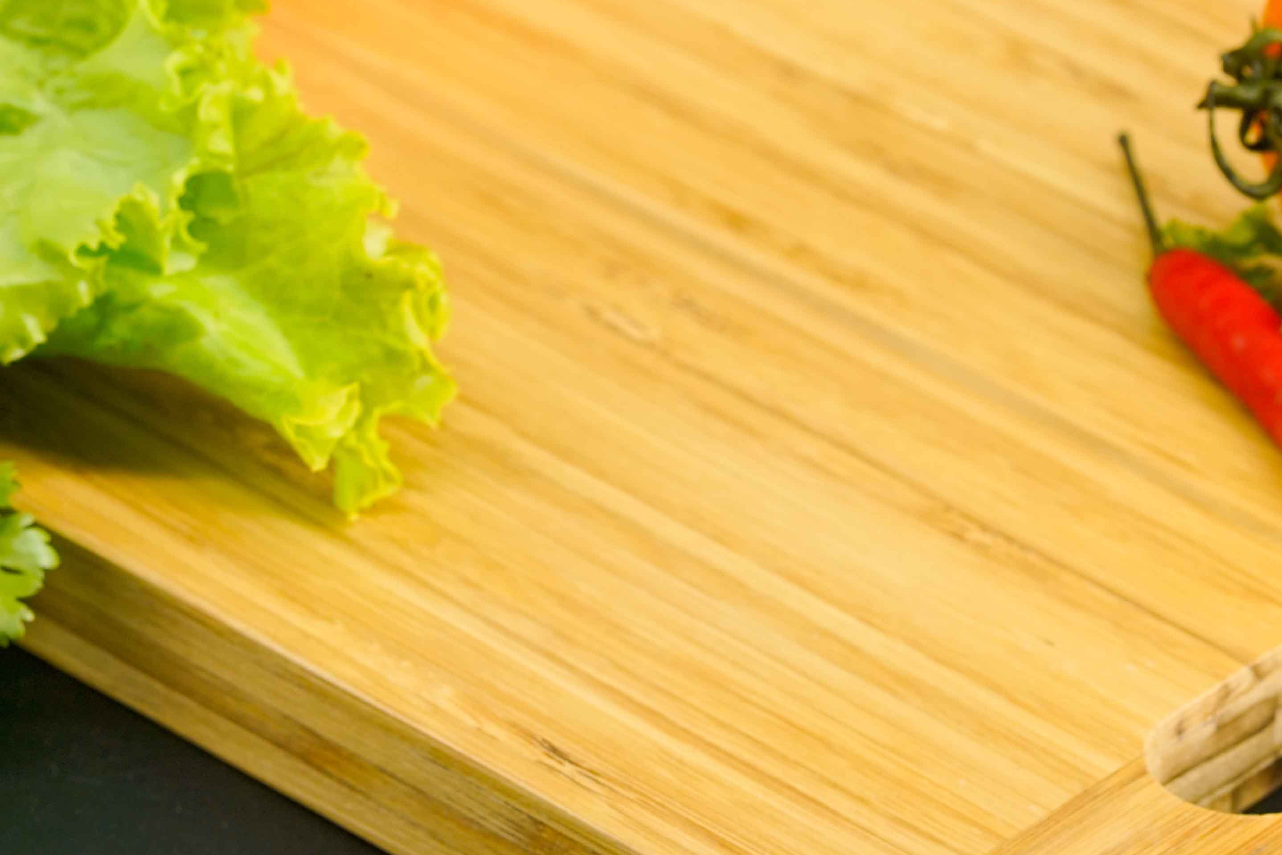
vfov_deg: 5.8
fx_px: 8368
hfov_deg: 8.8
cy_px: 410
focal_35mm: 235
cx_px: 624
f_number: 8
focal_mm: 85
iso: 400
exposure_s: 1/100
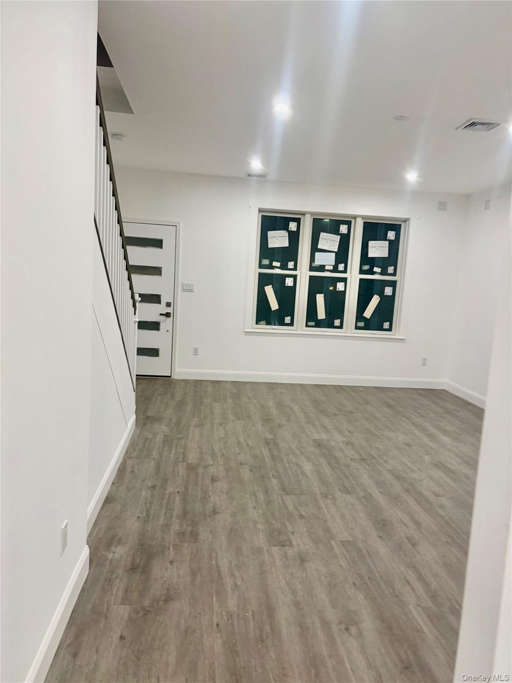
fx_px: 513
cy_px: 342
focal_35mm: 26
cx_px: 256
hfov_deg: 53.1
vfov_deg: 67.3
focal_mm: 5.96
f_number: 1.6
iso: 100
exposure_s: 1/60
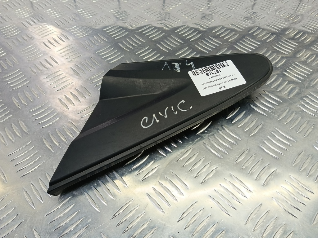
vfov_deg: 58.9
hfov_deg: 73.9
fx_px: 211
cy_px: 119
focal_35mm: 23
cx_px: 159
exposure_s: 1/50
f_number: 1.6
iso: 114
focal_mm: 4.11
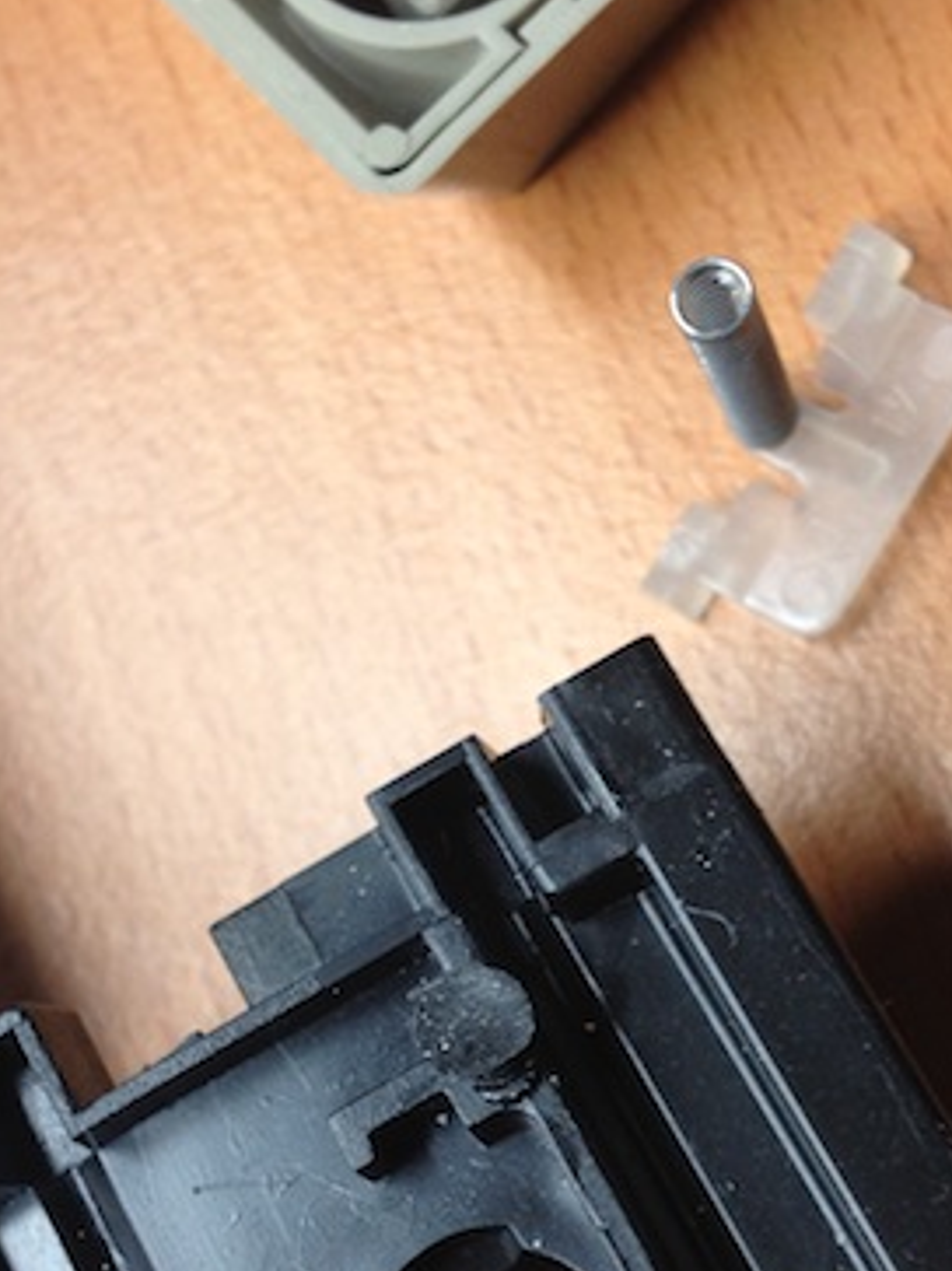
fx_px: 2715
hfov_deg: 19.9
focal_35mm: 74
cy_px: 809
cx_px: 469
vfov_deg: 26.2
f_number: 2.4
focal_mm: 4.28
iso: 64
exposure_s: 1/60
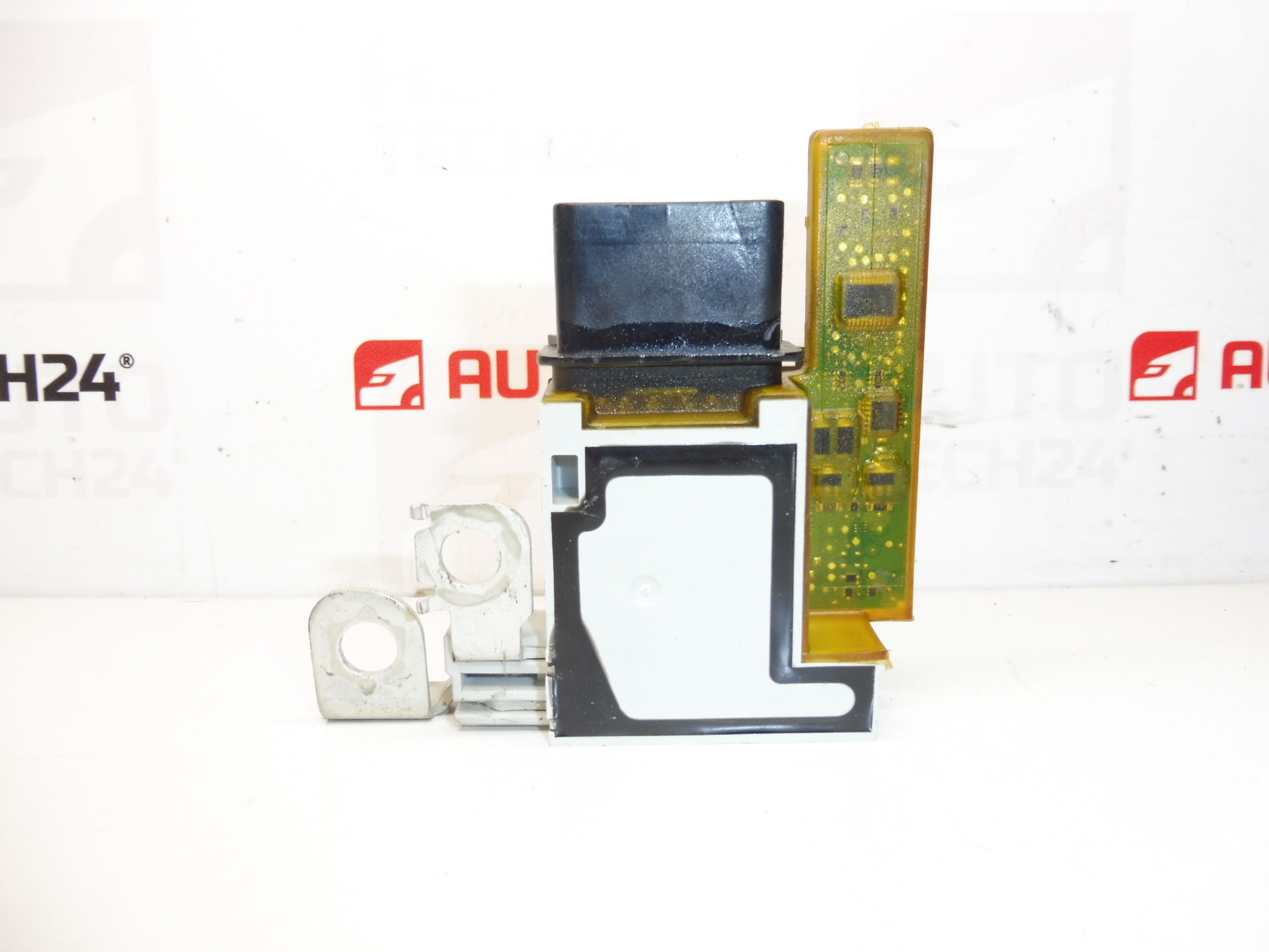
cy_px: 476
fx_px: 880
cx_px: 634
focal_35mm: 24
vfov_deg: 56.8
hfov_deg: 71.6
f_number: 3.5
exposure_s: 1/160
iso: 200
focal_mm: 4.3
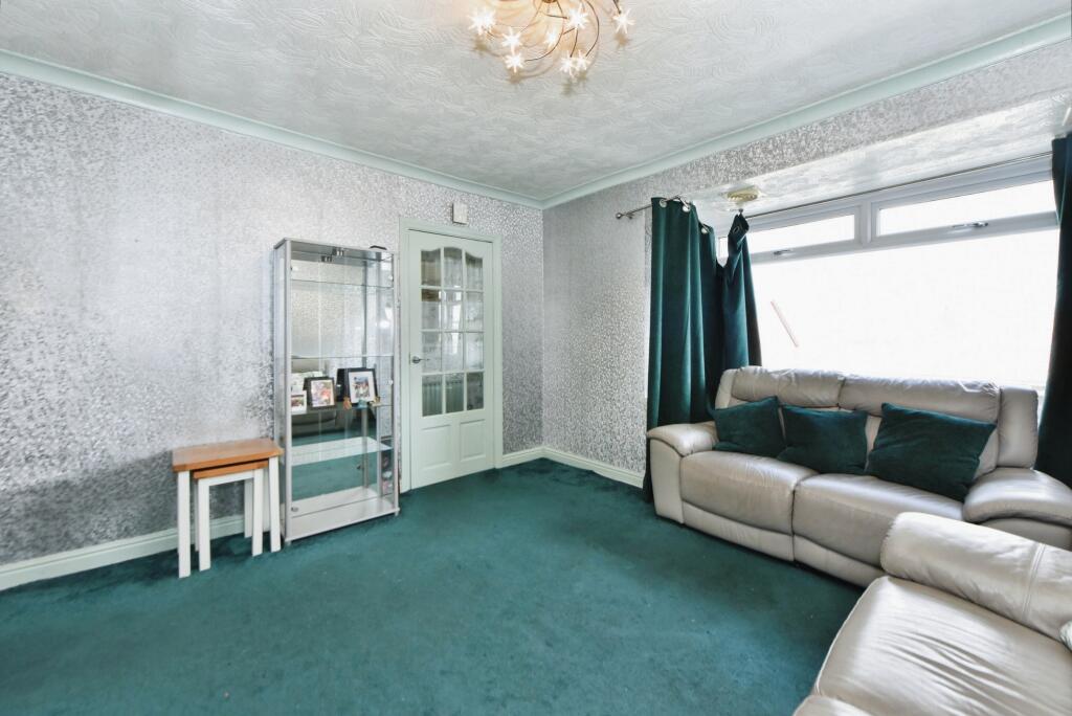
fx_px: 417
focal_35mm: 14
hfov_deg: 104.2
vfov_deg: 81.3
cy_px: 358
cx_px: 536
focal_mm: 14
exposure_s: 1/60
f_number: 9
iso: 800
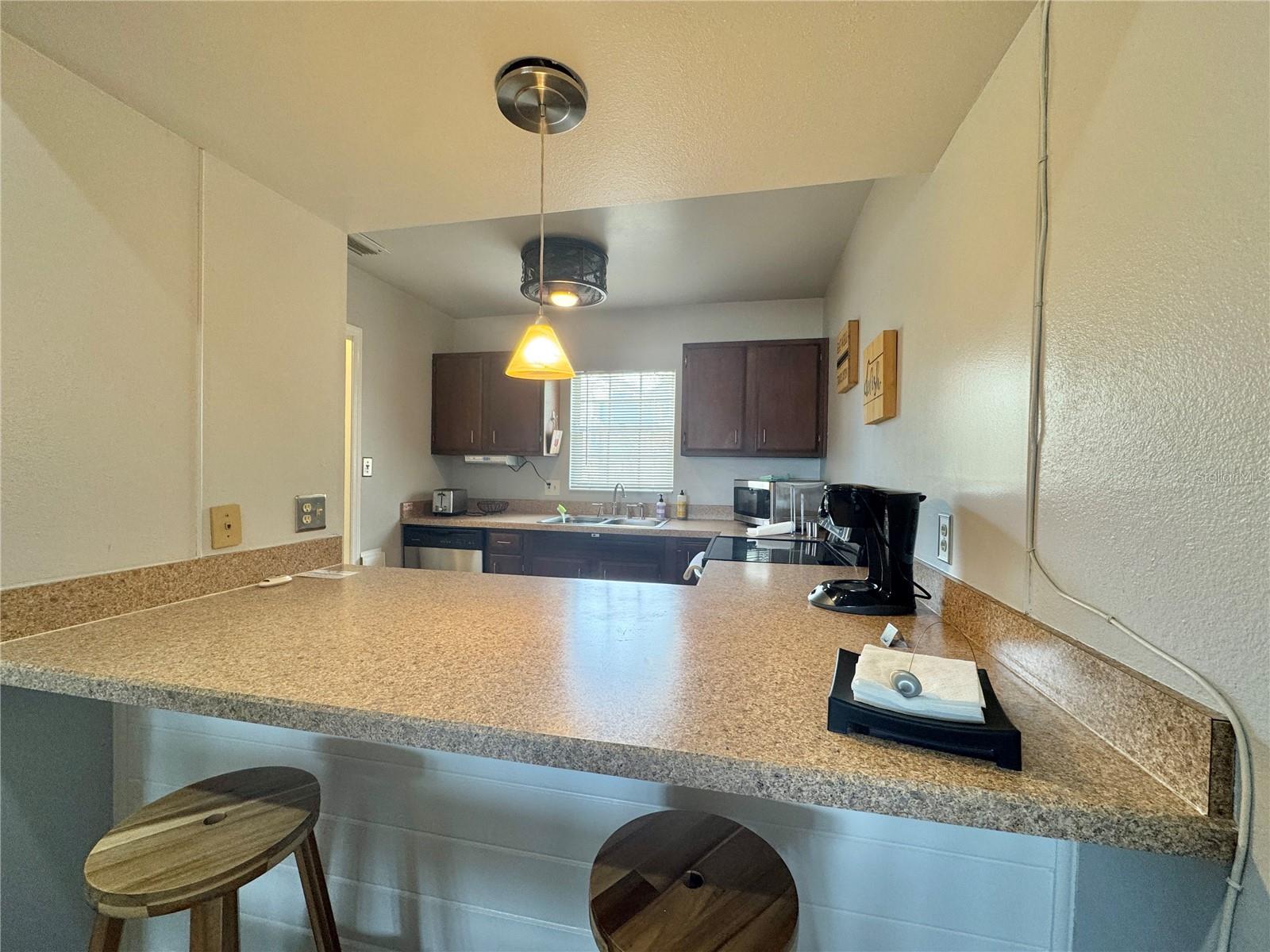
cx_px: 635
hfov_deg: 102.1
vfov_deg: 85.7
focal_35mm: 14
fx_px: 514
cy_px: 476
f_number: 2.2
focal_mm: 2.22
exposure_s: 1/60
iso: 160
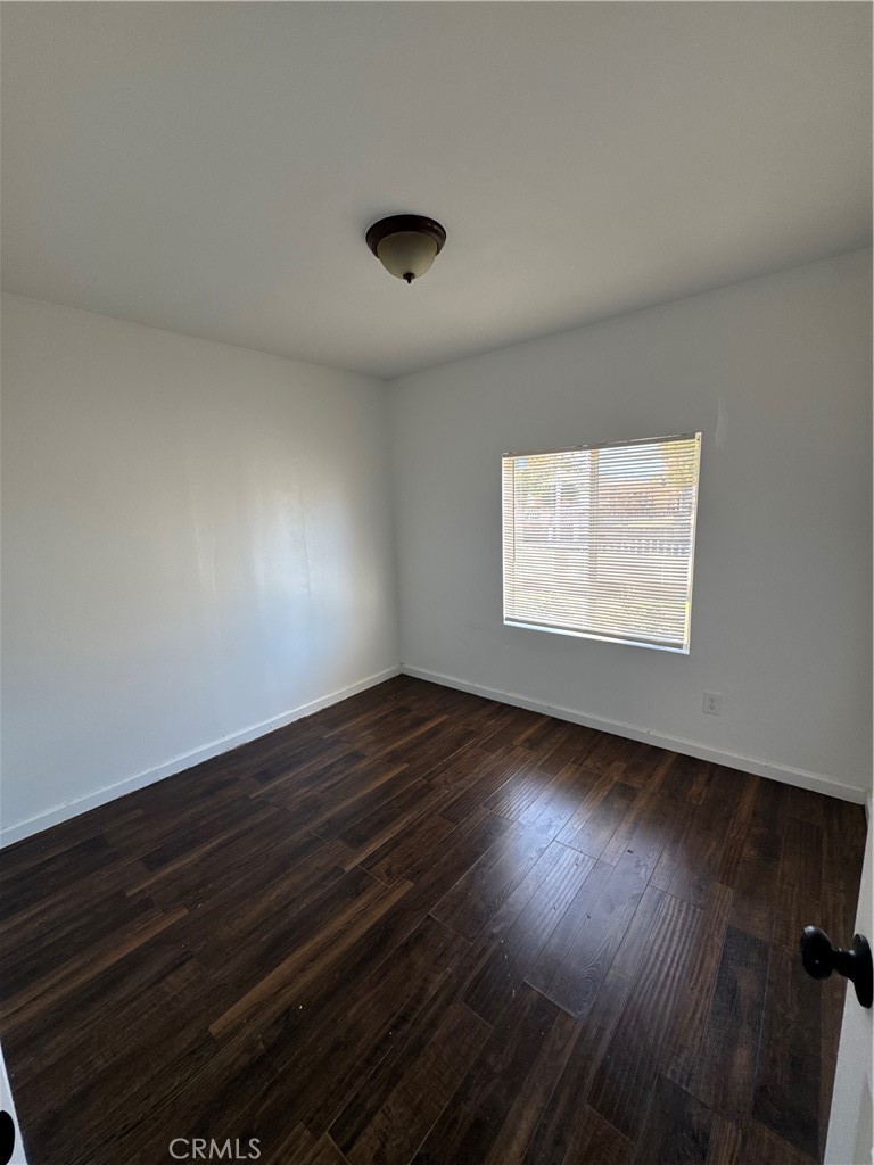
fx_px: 471
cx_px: 437
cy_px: 582
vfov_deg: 102.1
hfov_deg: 85.7
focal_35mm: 14
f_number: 2.2
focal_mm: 2.22
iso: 100
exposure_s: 1/99
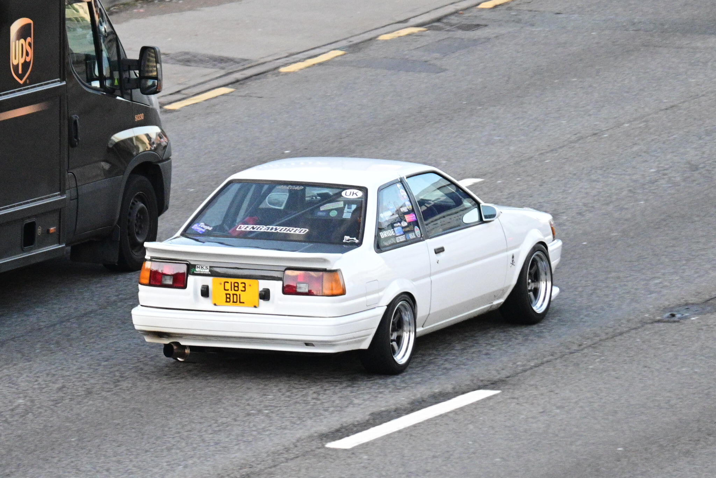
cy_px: 239
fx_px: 7462
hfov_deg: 5.5
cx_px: 358
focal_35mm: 375
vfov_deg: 3.7
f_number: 6.3
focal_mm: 250
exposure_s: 1/400
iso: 2200
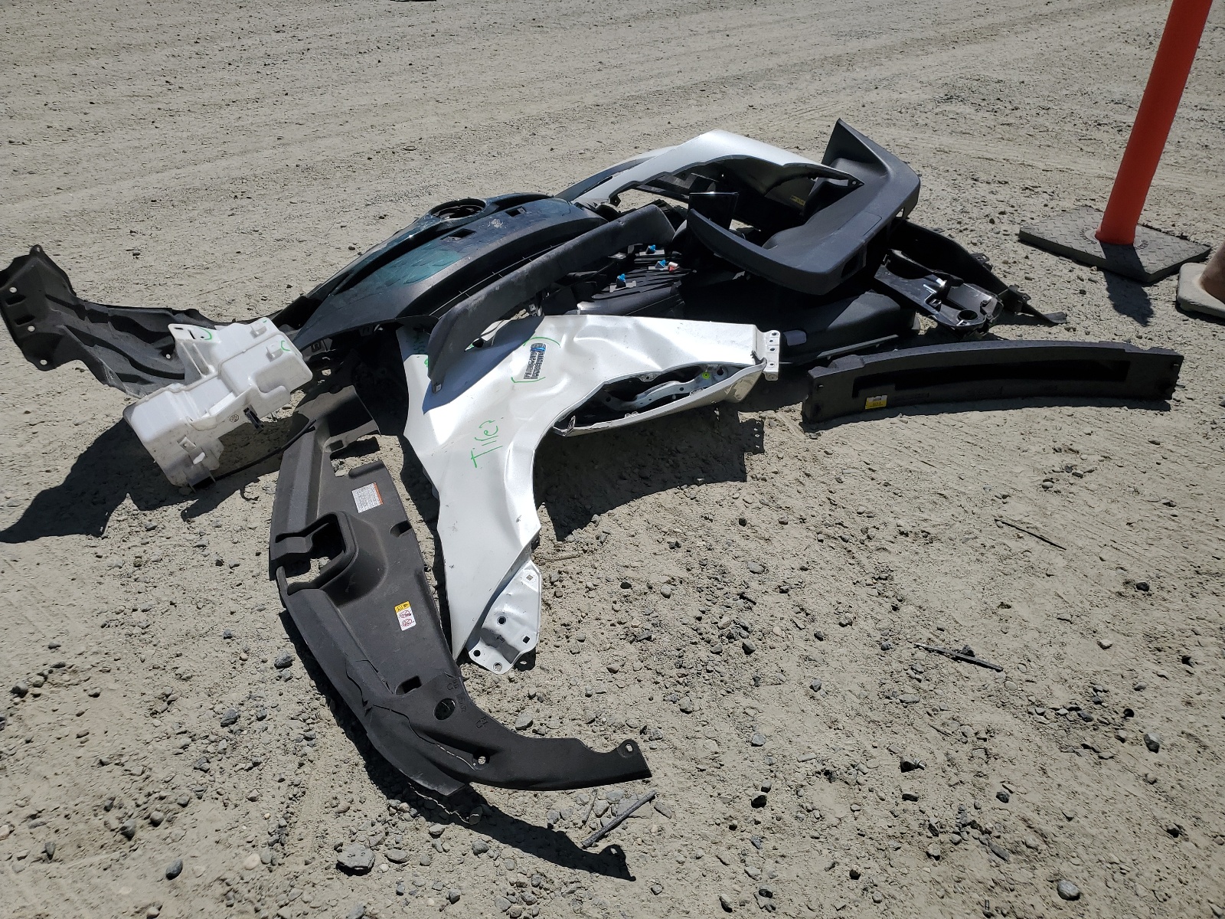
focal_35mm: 26
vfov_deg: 53.1
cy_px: 460
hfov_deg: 67.3
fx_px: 920
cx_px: 612
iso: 52
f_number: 1.5
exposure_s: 1/10000
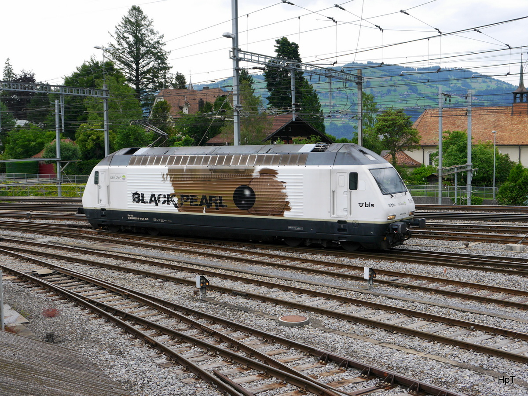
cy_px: 198
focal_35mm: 50
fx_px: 763
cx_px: 264
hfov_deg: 38.2
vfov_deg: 29.1
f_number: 6.3
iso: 160
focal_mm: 25
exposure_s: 1/200
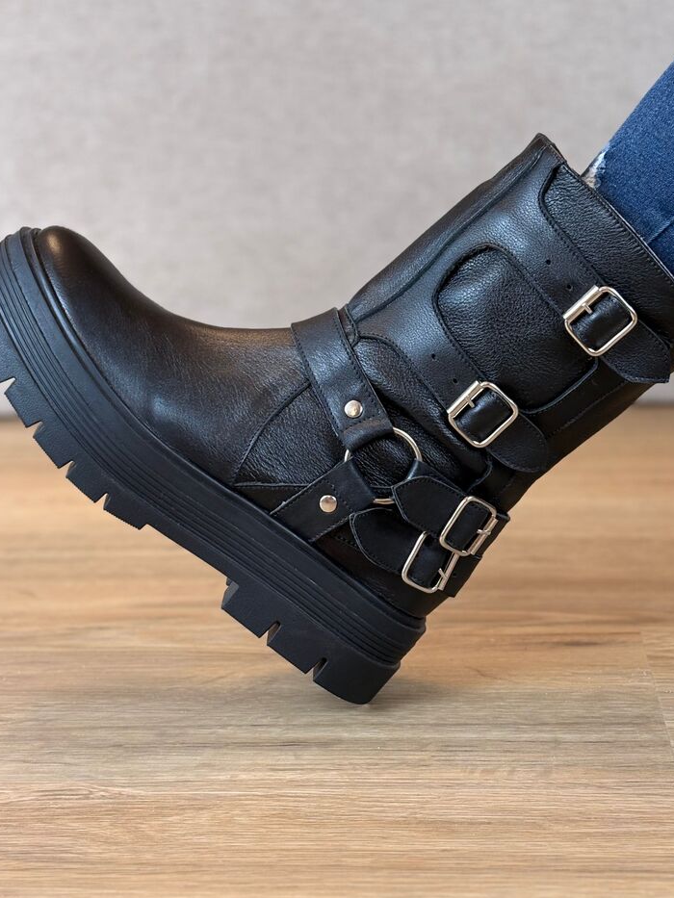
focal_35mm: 68
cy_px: 418
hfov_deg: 21.6
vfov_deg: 28.5
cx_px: 340
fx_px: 1765
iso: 125
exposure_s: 1/50
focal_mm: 5.96
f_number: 1.6
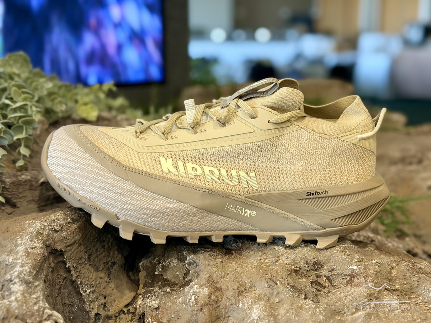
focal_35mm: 48
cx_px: 216
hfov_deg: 39.7
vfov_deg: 30.3
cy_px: 162
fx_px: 598
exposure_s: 1/50
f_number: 1.78
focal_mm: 6.76
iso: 160
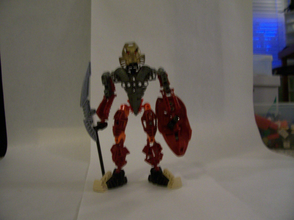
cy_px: 110
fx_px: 289
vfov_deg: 41.8
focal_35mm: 34
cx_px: 147
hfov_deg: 54.0
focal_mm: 5.6
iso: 160
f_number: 2.7
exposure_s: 1/8
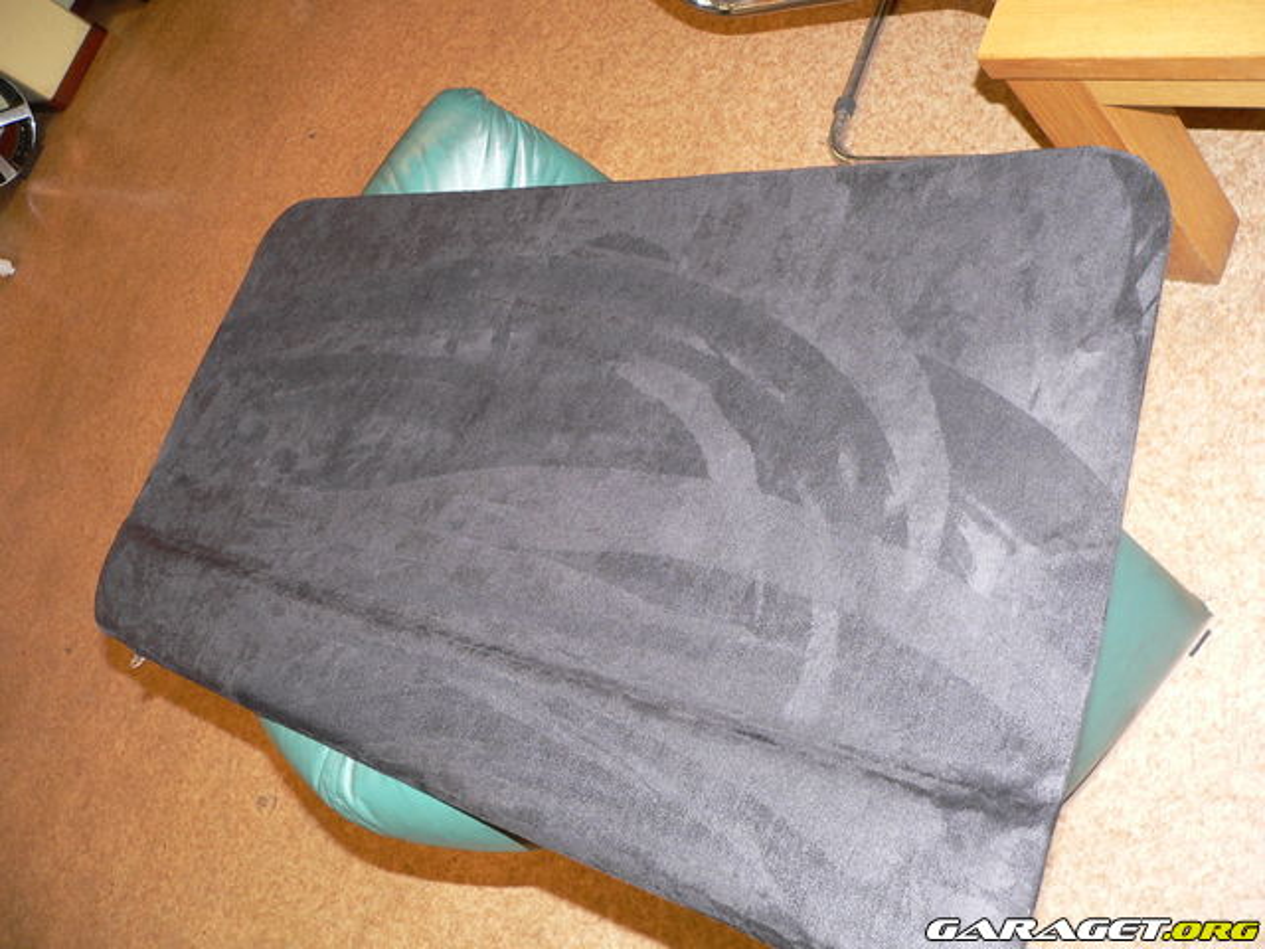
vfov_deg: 39.7
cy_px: 474
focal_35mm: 36
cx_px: 632
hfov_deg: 51.4
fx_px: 1316
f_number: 2.8
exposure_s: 1/60
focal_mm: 6
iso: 150
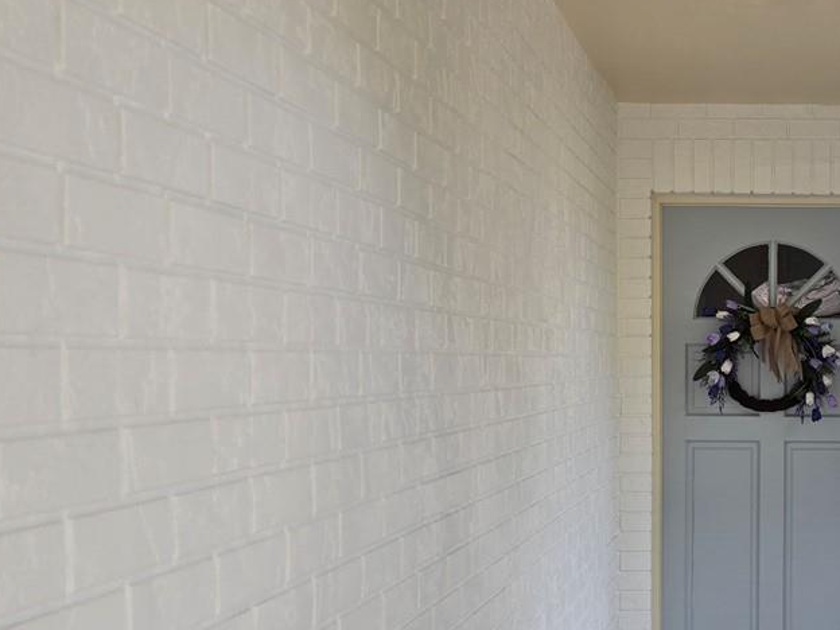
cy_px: 404
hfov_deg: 30.8
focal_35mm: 59
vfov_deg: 24.7
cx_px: 802
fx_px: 1432
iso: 32
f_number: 1.8
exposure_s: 1/180
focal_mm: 5.4
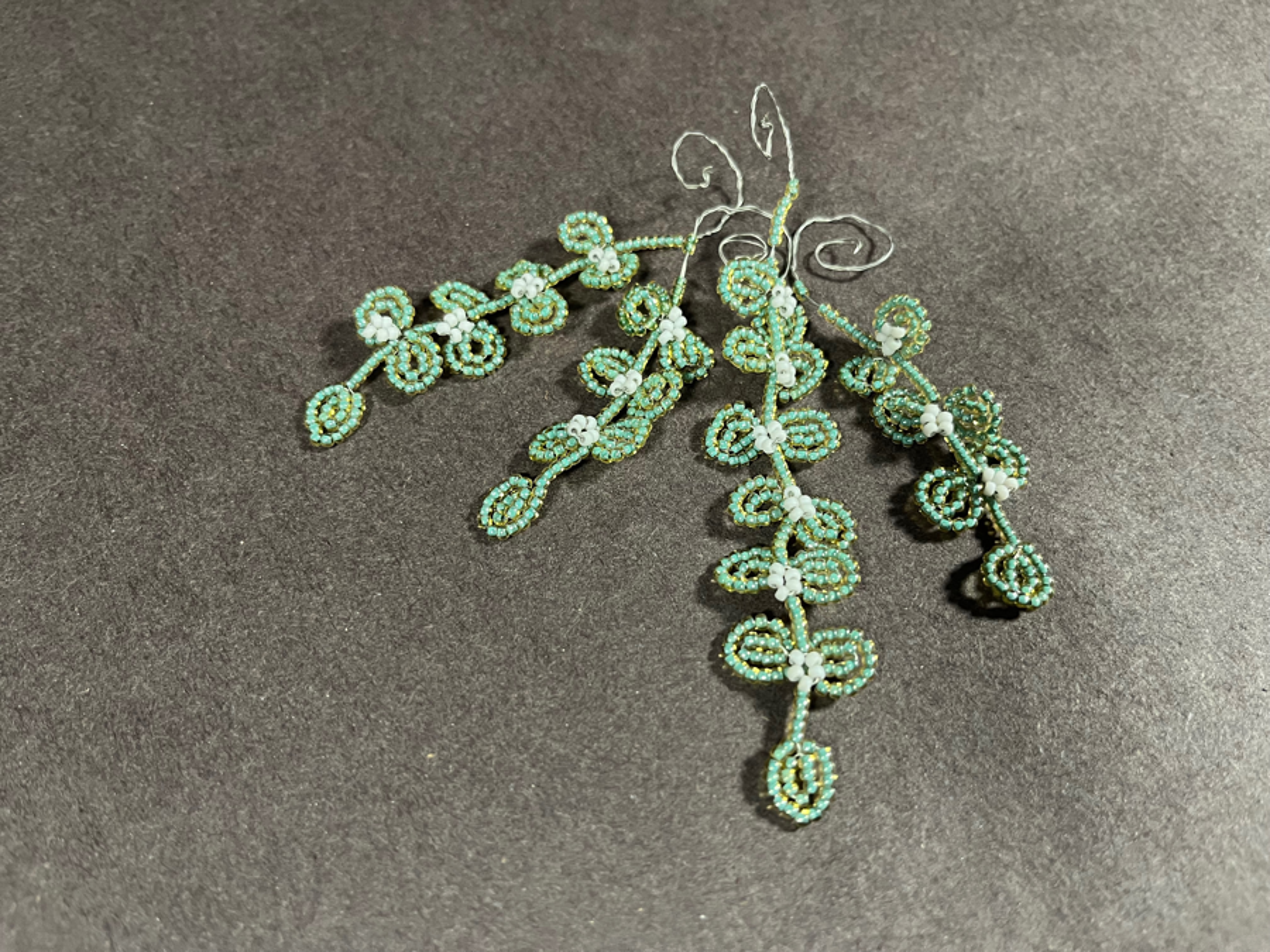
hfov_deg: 67.3
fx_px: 954
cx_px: 635
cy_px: 476
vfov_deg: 53.1
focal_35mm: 26
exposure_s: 1/60
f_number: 1.6
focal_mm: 5.1
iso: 320
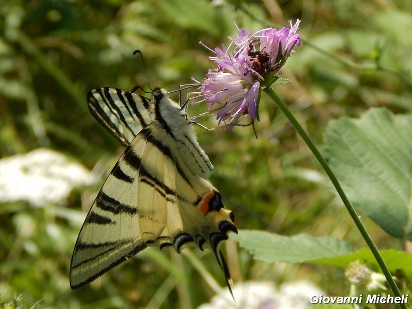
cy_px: 154
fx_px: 1119
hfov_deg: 20.9
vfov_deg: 15.7
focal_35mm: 94
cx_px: 206
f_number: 4.4
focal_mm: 16.6
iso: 125
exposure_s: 1/500
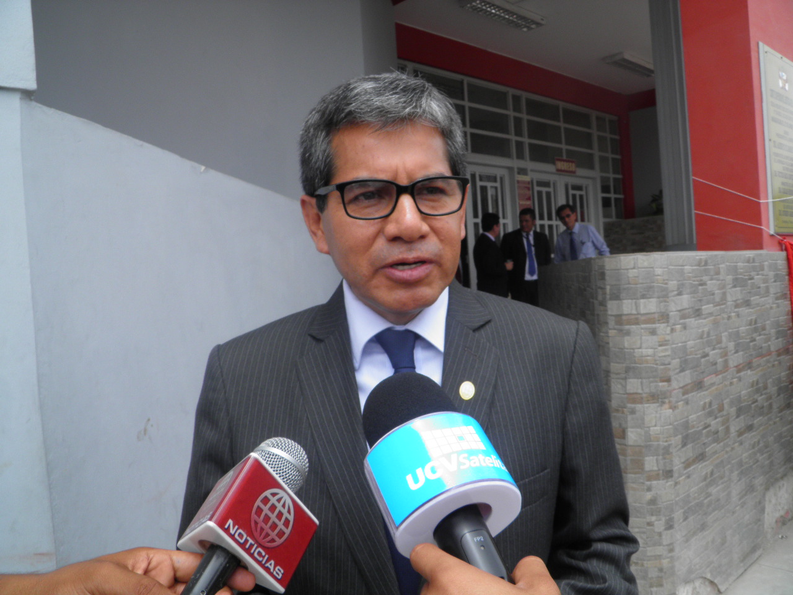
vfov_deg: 49.7
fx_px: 641
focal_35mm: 28
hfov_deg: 63.4
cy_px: 298
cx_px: 396
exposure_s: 1/160
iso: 50
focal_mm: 4.9
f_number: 5.7
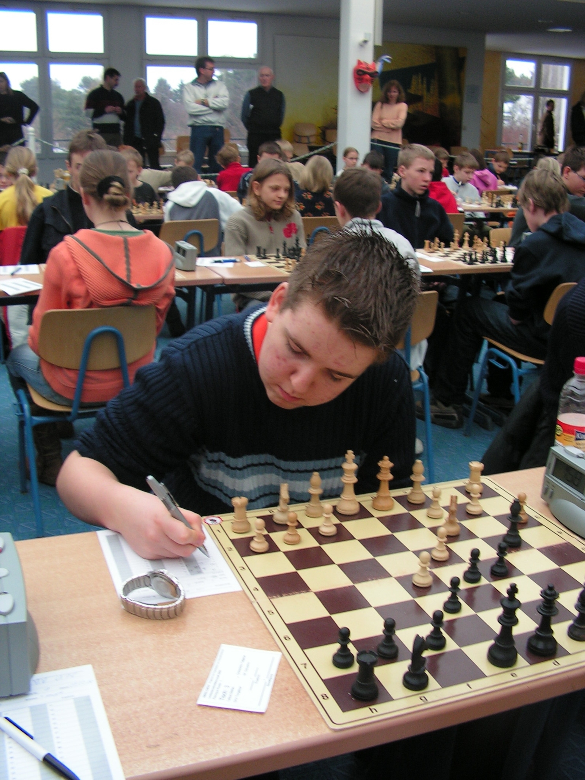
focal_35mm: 36
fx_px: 811
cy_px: 390
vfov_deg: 51.4
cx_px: 292
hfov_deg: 39.7
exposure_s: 1/40
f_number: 3.2
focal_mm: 6
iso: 100
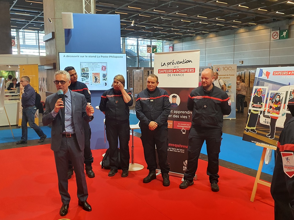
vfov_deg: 42.9
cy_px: 110
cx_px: 153
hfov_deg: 55.4
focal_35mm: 33
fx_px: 280
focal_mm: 4.3
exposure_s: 1/100
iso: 320
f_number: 2.4
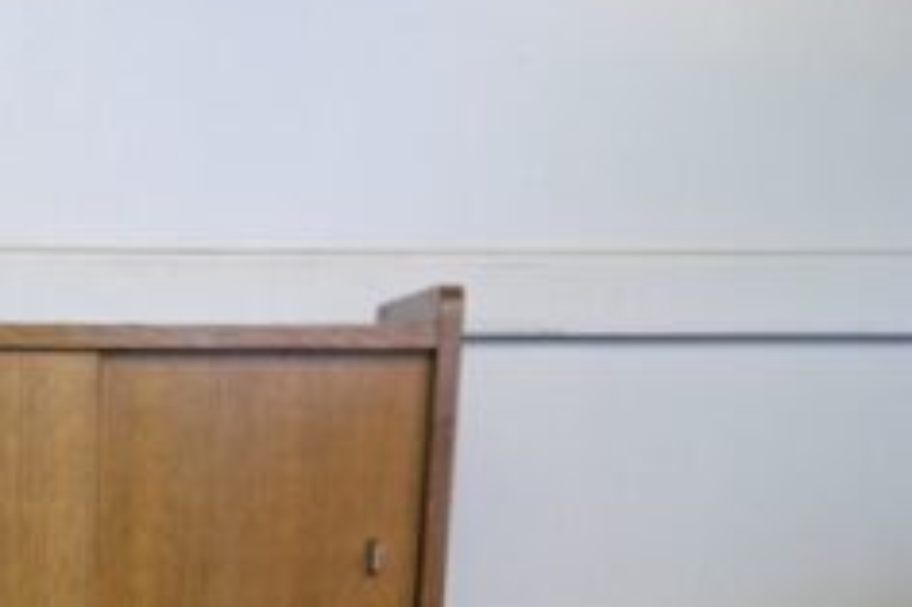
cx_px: 70
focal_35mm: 67
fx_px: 1696
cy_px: 1059
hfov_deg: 28.8
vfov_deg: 17.0
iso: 626
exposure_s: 1/100
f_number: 1.89
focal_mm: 5.43
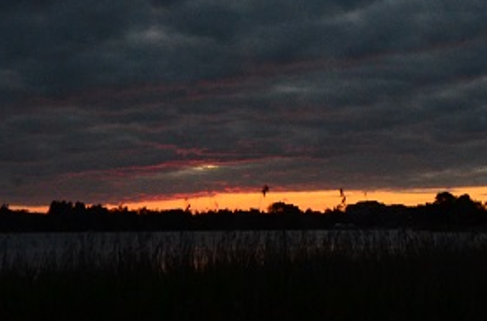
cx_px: 409
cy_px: 38
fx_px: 1159
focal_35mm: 86
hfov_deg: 23.3
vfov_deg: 15.6
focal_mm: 16
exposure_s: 1/400
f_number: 5.6
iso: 1250
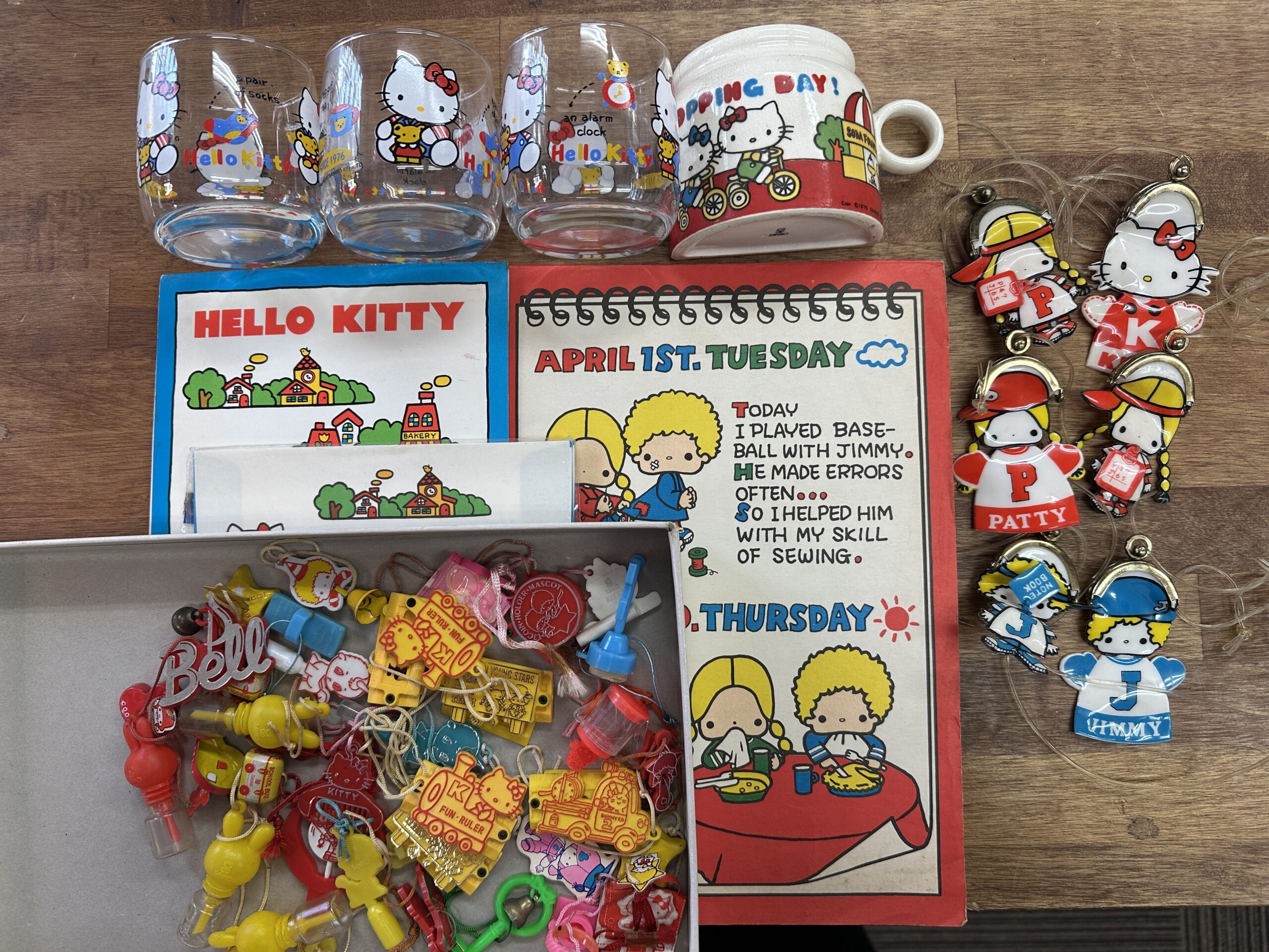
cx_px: 634
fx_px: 880
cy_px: 476
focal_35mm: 24
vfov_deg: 56.8
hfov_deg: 71.6
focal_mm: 6.86
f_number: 1.78
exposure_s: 1/100
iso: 80
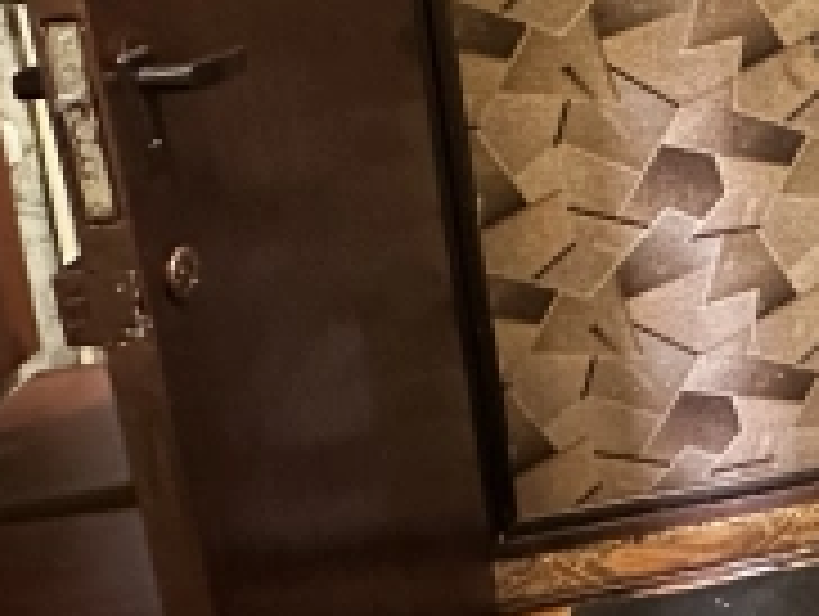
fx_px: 1137
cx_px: 1053
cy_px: 22
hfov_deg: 31.2
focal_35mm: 48
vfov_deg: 28.7
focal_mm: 2.22
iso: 1250
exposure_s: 1/34
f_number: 2.2
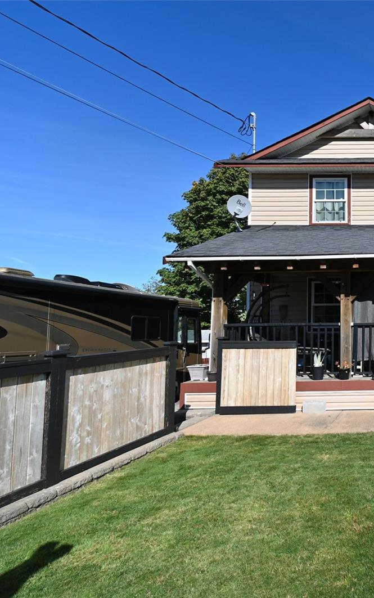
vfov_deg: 77.1
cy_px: 299
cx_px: 432
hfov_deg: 40.3
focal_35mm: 23
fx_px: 375
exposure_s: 1/400
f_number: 7.1
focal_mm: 10
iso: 100
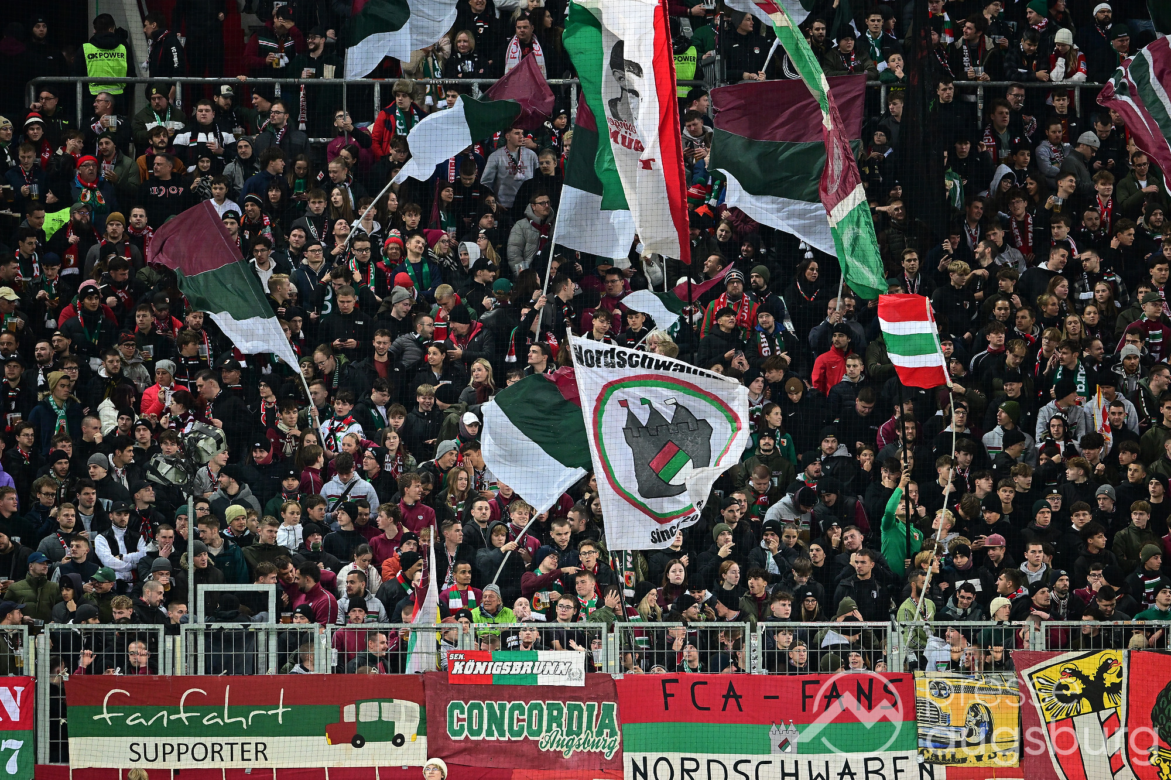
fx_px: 13006
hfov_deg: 5.2
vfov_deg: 3.4
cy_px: 390
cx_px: 586
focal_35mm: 400
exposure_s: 1/500
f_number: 4.5
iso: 4500
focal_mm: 400
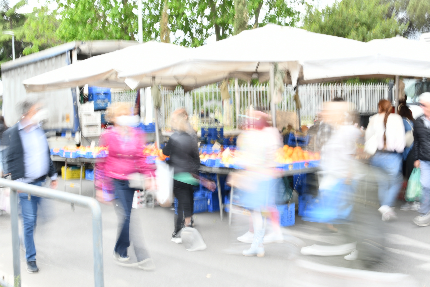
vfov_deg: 26.0
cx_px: 215
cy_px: 144
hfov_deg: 38.2
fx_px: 621
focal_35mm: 52
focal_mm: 35
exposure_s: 1/3
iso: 100
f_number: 22
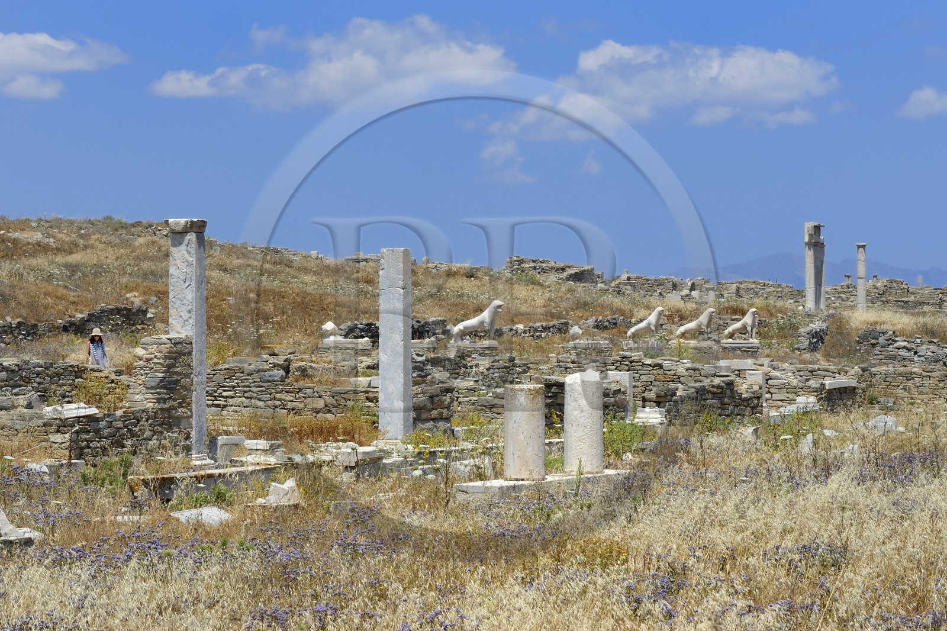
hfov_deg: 20.8
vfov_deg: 14.0
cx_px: 474
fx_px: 2577
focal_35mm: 98
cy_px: 316
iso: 200
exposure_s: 1/320
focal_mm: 98
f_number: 11
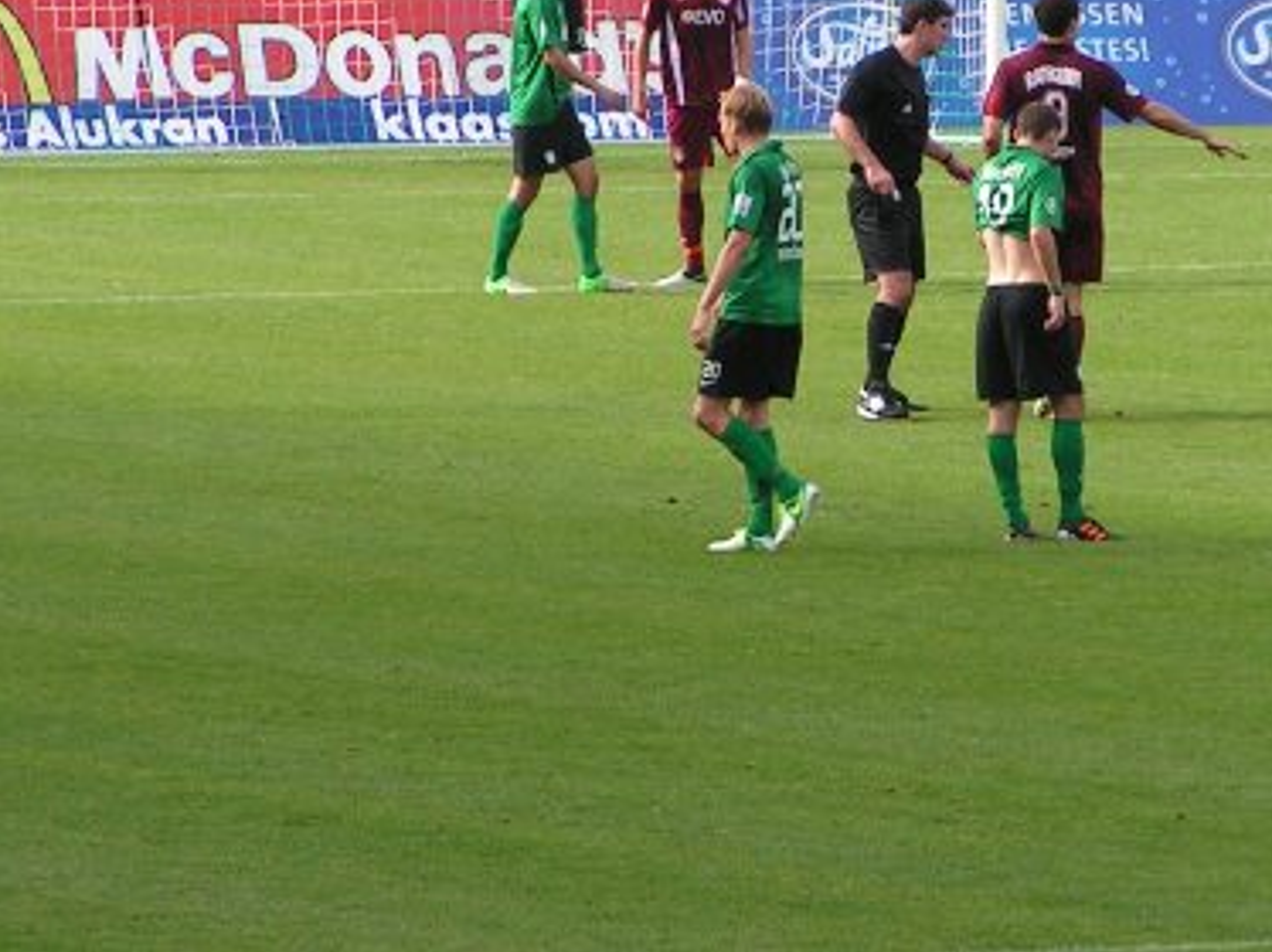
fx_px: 18545
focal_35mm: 505
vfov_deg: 2.9
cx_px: 864
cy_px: 126
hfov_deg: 3.9
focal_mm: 36.1
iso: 50
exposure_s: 1/320
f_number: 4
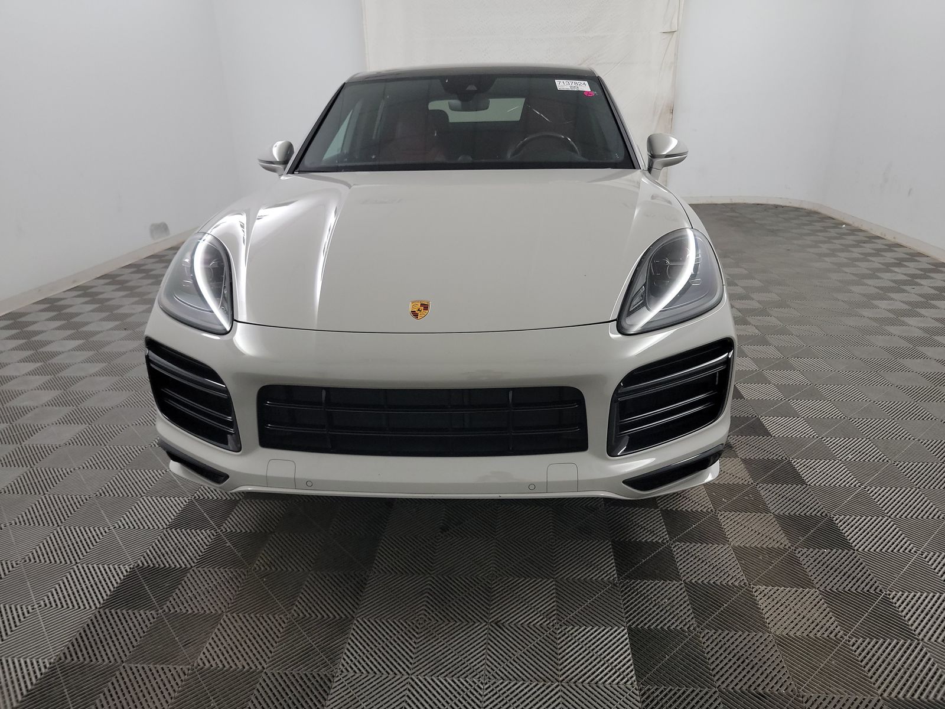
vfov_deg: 56.8
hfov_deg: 71.6
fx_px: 655
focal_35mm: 24
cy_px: 354
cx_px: 472
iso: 568
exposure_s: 1/59
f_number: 1.8
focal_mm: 6.7
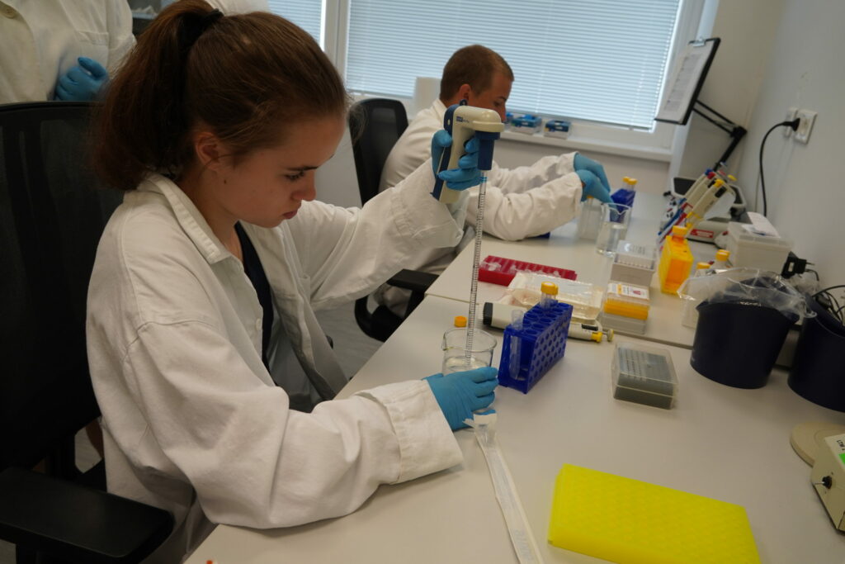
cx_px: 422
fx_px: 634
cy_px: 282
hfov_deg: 67.4
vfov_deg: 47.9
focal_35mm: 27
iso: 250
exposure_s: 1/160
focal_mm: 18
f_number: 4
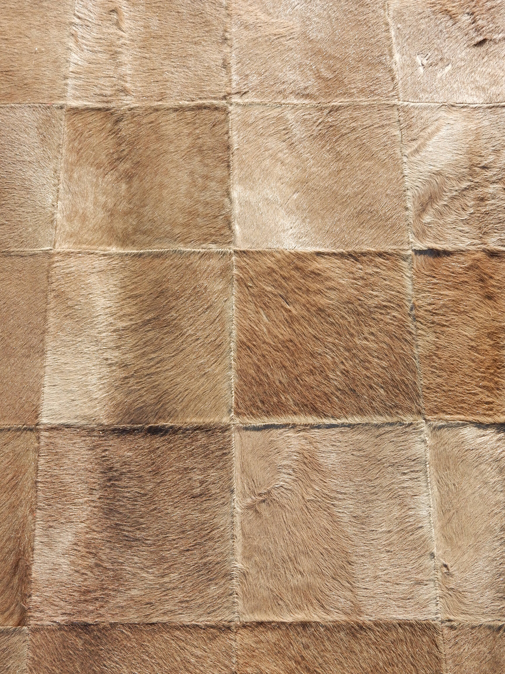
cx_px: 252
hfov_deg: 28.6
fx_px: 992
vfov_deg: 37.5
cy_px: 337
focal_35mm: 51
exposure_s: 1/320
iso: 125
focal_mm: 9
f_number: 4.5
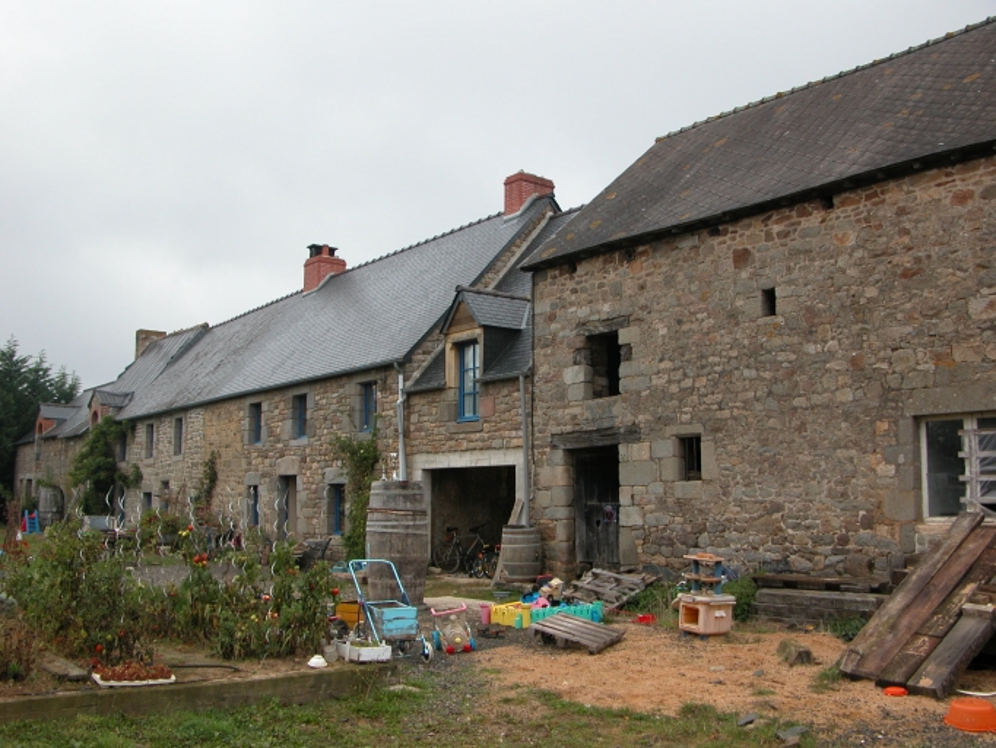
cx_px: 498
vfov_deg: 40.7
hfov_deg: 52.6
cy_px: 374
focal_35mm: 35
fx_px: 1007
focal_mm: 8.9
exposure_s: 1/86.5
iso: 100
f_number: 3.2
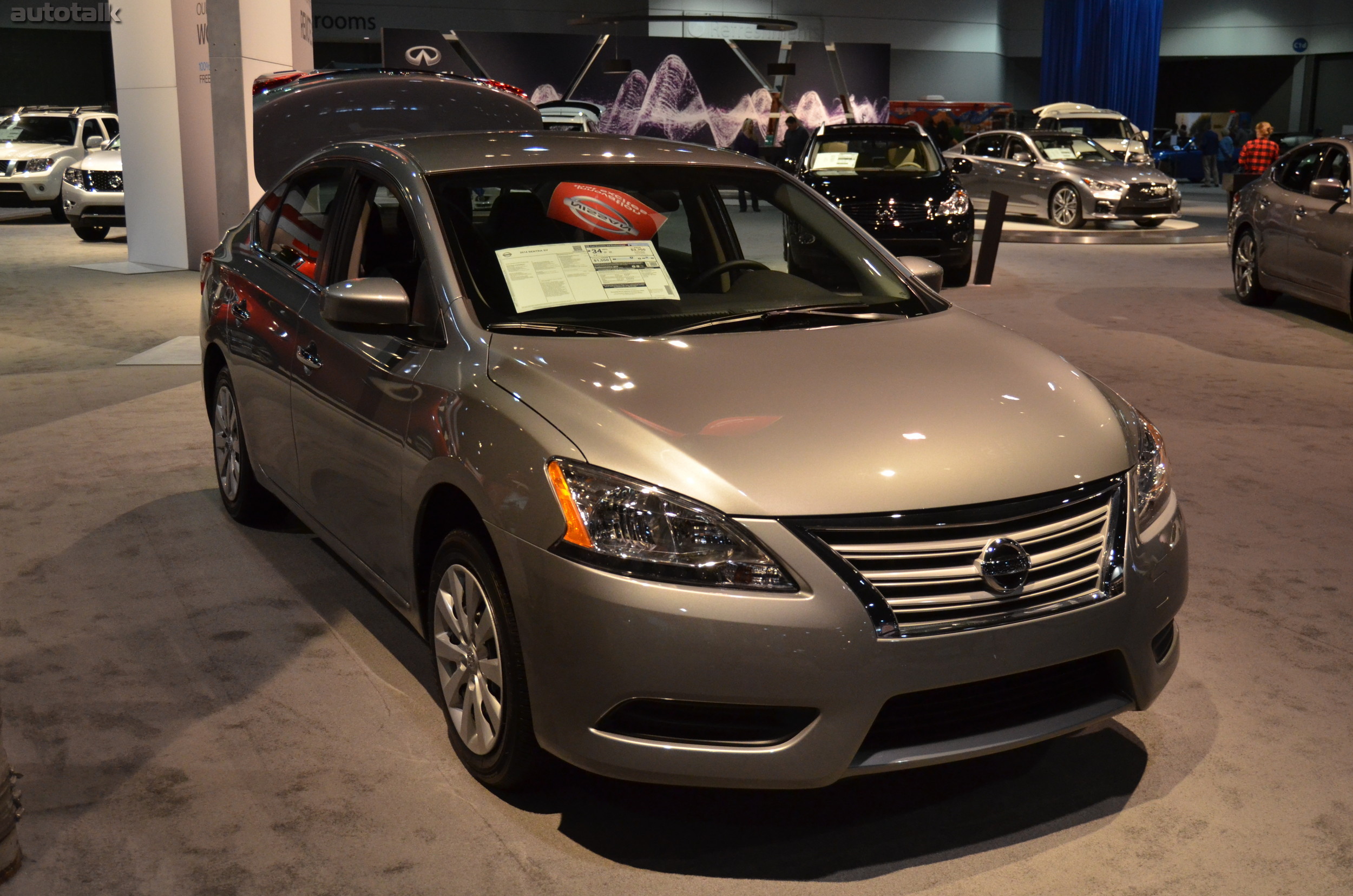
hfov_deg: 49.6
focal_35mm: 39
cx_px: 676
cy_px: 448
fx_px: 1463
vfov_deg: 34.1
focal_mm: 26
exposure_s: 1/320
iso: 1600
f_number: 4
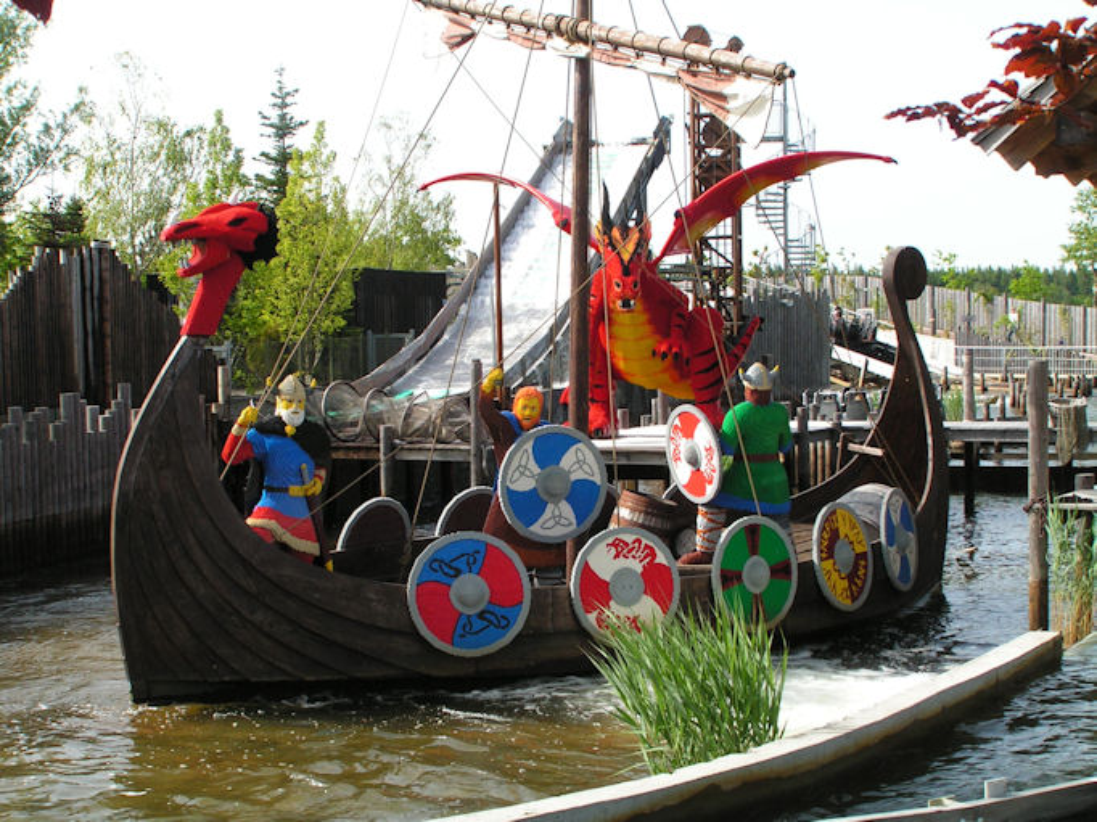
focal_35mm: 59
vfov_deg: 24.8
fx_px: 1869
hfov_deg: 32.7
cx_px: 548
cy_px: 411
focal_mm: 9.9
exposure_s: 1/125
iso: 50
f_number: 5.6
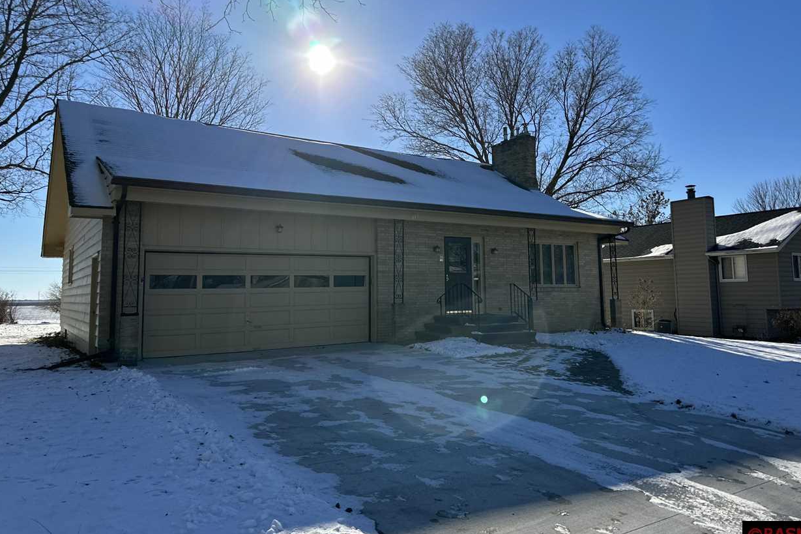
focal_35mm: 26
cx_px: 403
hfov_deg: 69.4
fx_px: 578
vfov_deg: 49.4
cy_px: 234
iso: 80
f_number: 1.78
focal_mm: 6.86
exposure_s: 1/10753
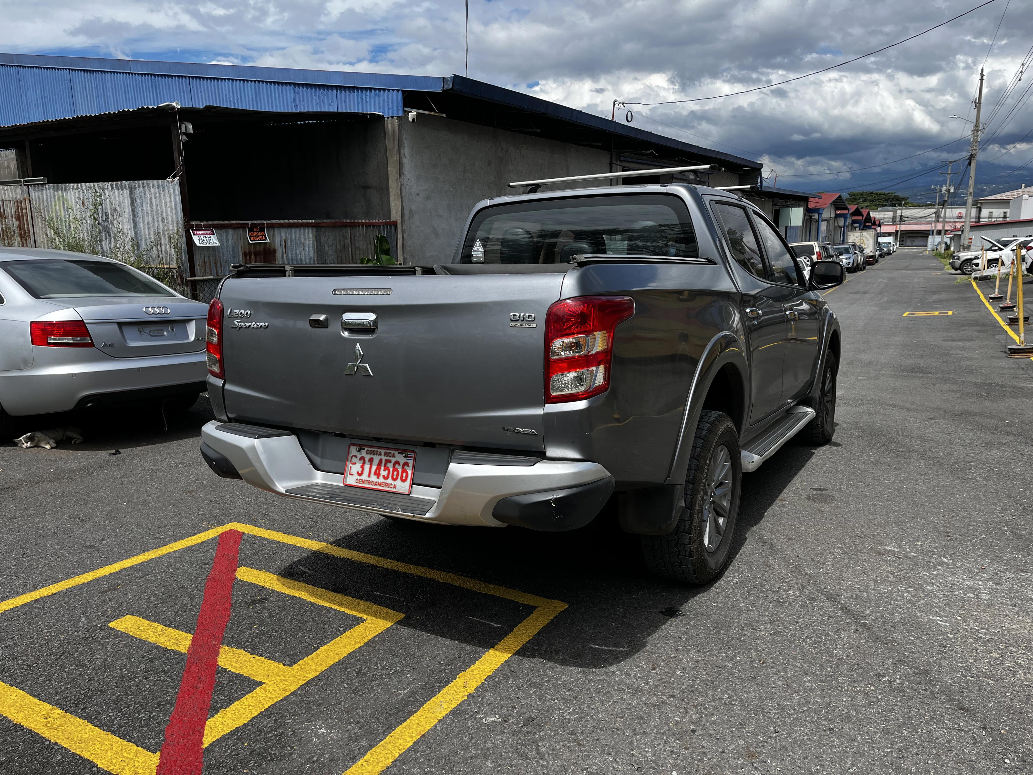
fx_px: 776
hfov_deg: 67.3
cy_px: 388
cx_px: 516
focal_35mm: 26
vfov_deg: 53.1
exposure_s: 1/3521
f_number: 1.6
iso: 50
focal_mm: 5.1
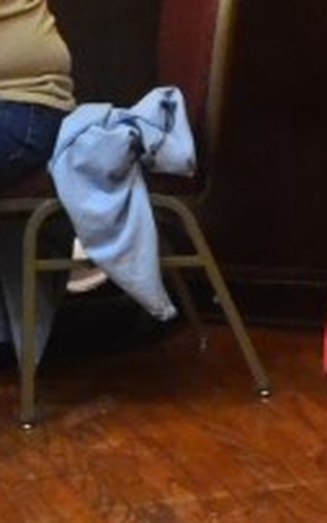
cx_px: 582
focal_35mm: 243
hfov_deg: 5.3
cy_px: 312
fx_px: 3462
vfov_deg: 8.6
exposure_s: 1/25
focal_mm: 28
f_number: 4.5
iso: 3200
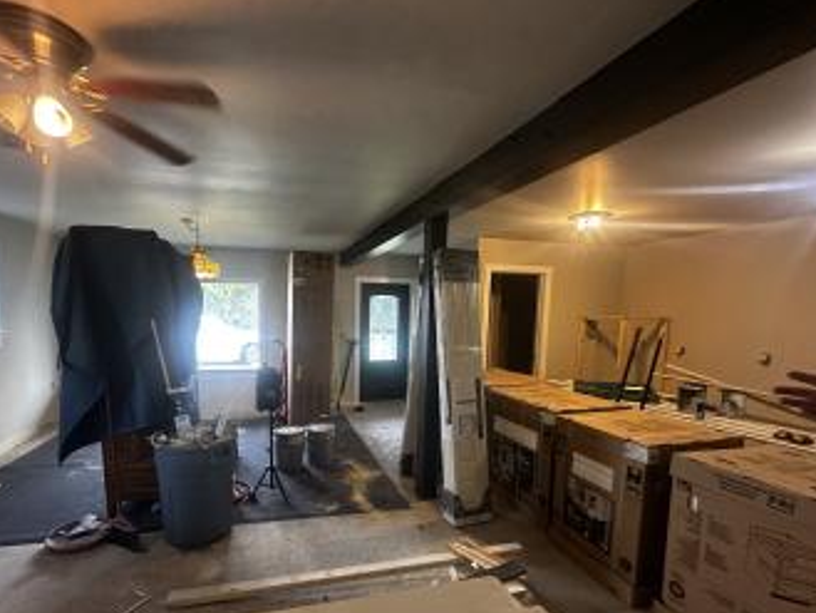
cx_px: 350
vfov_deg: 74.2
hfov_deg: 90.4
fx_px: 401
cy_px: 357
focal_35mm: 17
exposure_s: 1/60
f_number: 2.2
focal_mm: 2.22
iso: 400
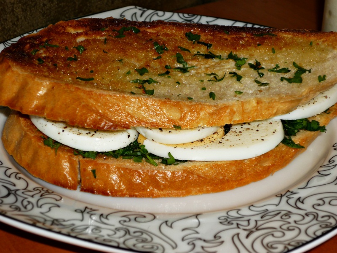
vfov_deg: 15.9
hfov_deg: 21.1
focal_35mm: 93
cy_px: 126
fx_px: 905
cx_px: 168
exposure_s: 1/60
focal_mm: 15.3
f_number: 4.8
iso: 100
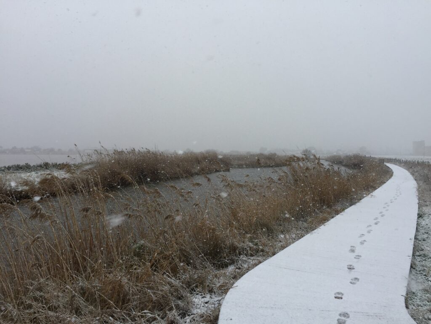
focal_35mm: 29
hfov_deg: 61.7
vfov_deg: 48.2
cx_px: 216
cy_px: 162
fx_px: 361
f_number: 2.2
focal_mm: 4.15
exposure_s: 1/403
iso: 32
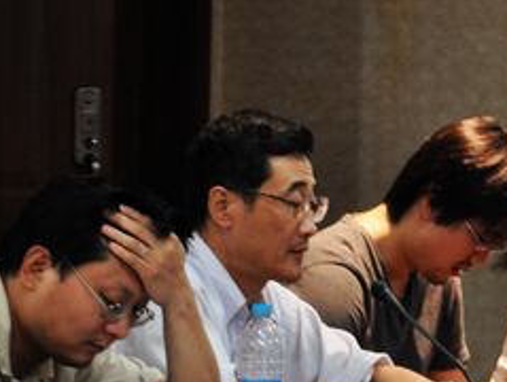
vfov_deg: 3.9
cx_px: 558
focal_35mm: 379
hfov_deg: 5.2
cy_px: 150
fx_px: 5562
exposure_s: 1/15
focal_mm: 105
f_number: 5.6
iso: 1600
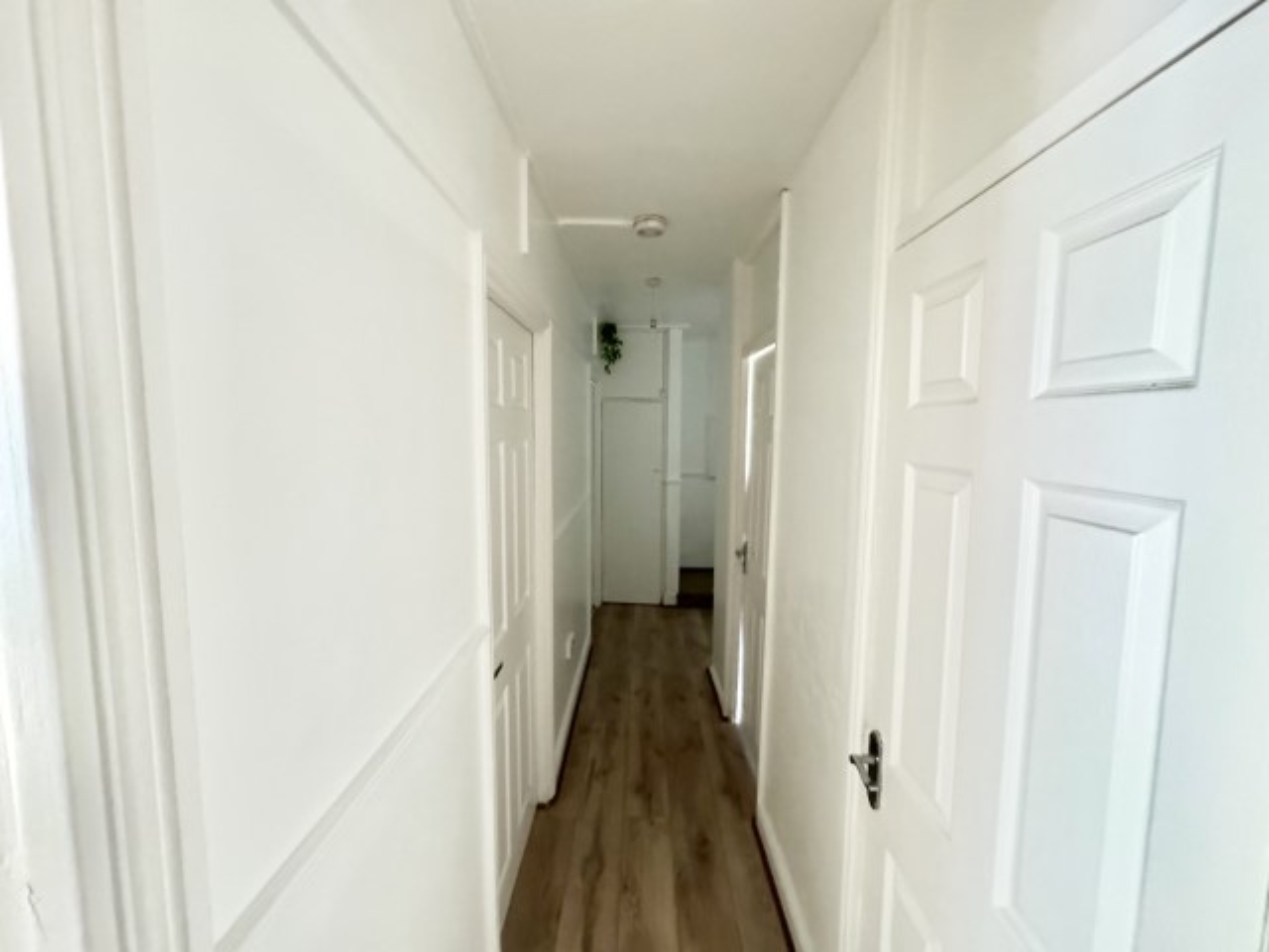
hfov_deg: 102.1
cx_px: 634
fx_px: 513
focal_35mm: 14
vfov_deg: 85.7
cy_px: 476
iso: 1250
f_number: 2.2
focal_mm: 2.22
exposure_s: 1/57
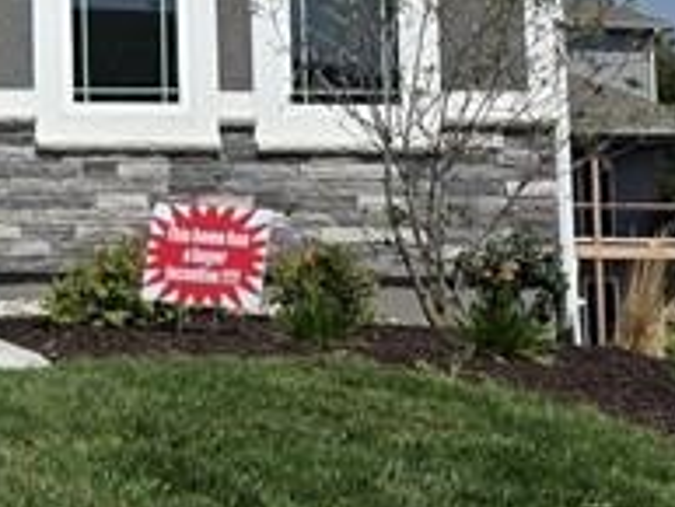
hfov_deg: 13.7
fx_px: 2380
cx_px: -689
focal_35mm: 122
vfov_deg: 12.0
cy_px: -14
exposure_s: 1/7944
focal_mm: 6.3
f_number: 1.7
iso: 50
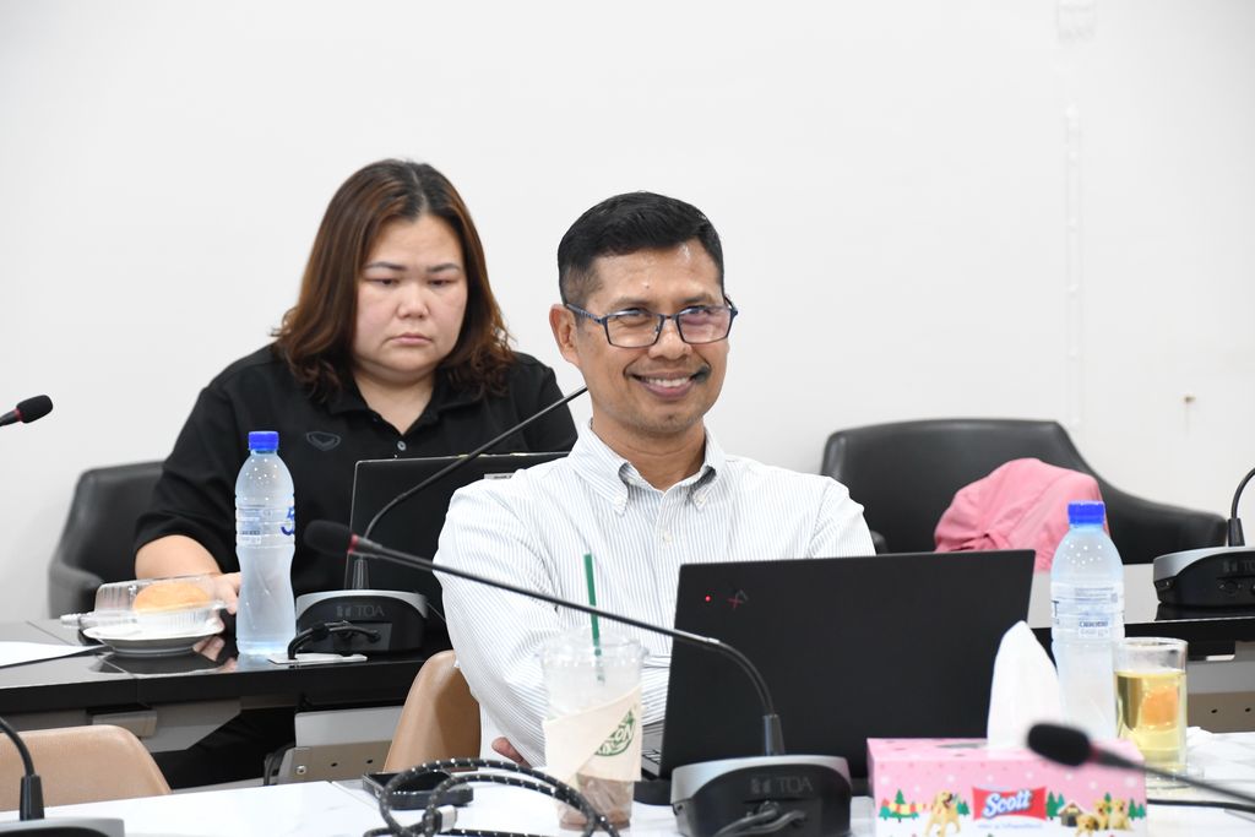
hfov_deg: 14.4
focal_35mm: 142
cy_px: 418
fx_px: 4951
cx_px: 628
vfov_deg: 9.7
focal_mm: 95
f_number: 5.3
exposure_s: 1/30
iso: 1600
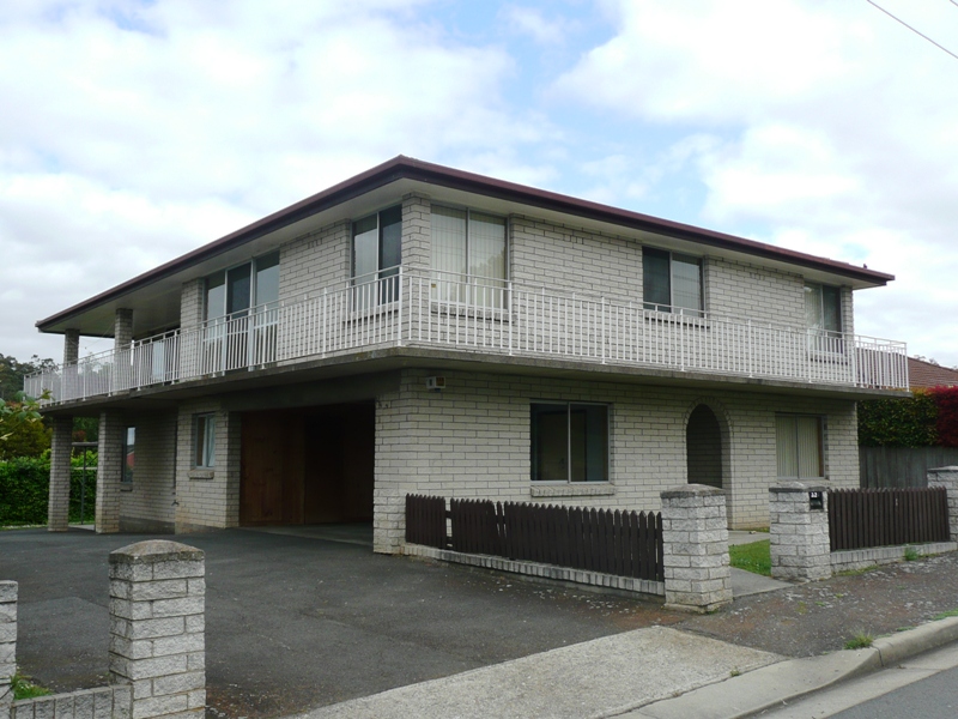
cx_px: 479
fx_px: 941
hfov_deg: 54.0
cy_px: 360
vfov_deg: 41.8
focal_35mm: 34
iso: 100
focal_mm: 5.5
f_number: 3.6
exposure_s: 1/400
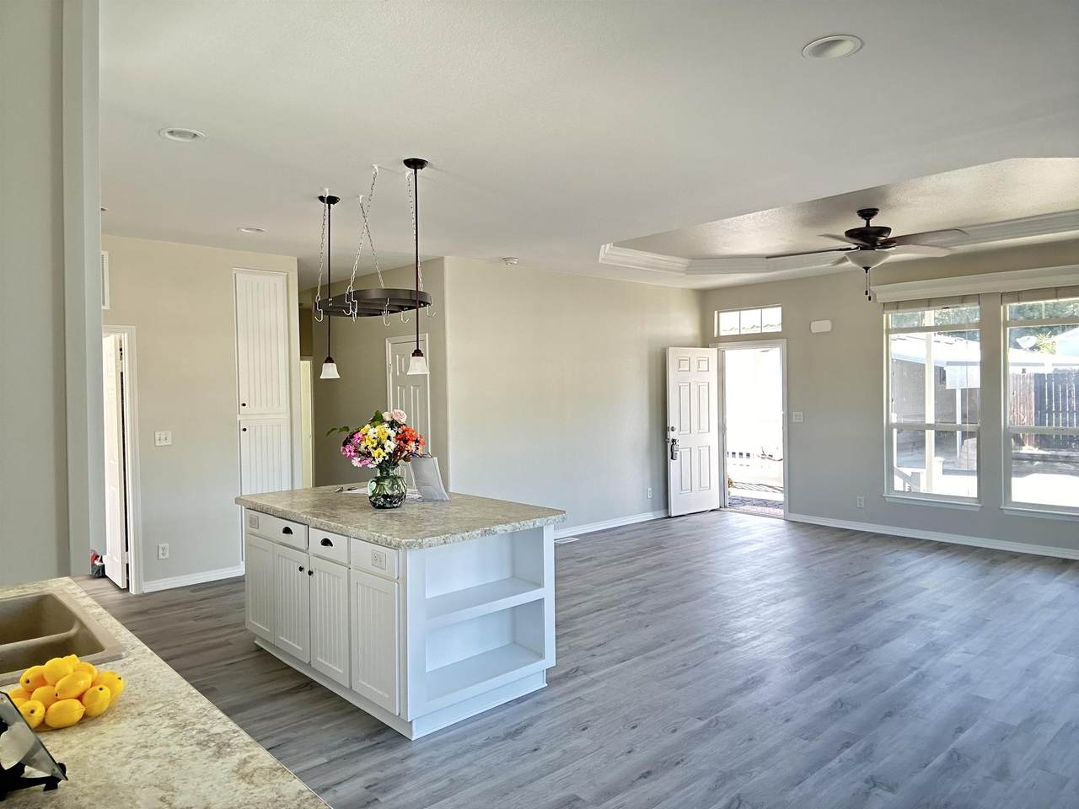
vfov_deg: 58.9
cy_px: 404
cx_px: 540
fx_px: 717
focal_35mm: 23
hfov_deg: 73.9
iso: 125
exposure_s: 1/60
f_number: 1.9
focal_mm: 2.69
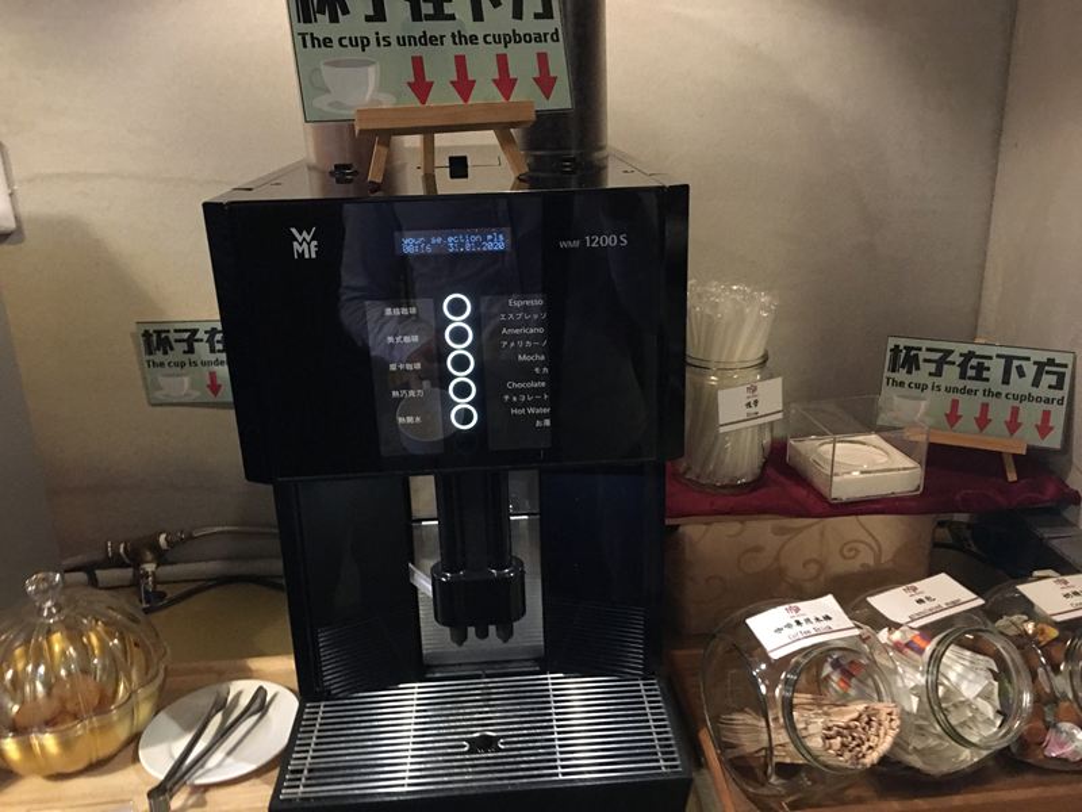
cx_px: 541
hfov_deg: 61.7
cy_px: 406
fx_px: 906
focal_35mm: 29
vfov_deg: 48.2
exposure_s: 1/4
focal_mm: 4.15
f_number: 2.2
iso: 125
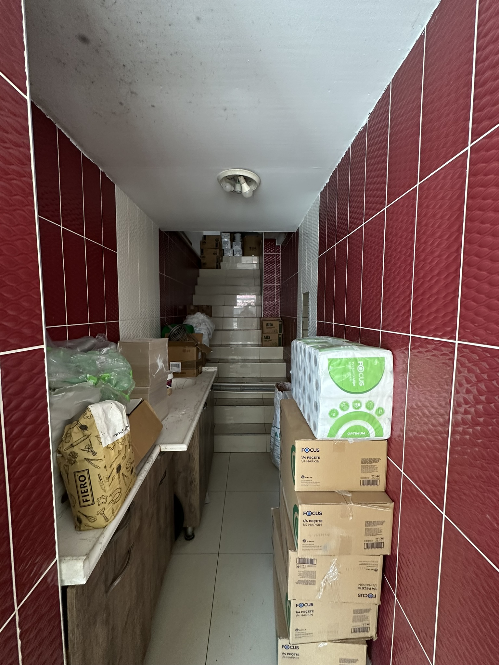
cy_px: 332
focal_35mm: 14
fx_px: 269
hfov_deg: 85.7
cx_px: 250
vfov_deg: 102.1
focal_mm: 2.22
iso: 320
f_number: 2.2
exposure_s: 1/76
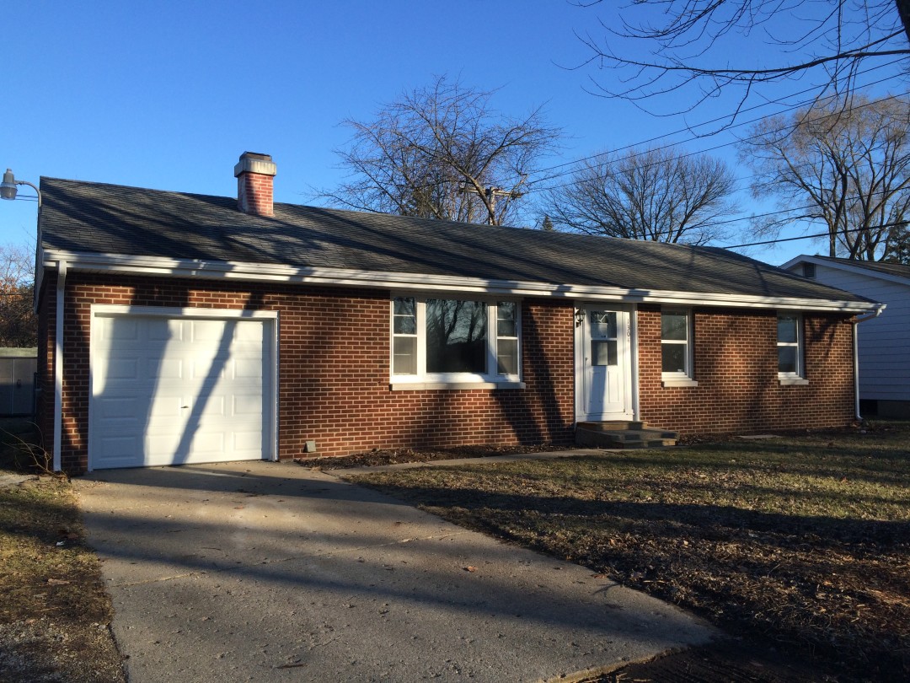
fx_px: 762
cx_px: 455
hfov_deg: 61.7
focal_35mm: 29
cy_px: 342
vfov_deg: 48.2
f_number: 2.2
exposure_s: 1/977
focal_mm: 4.15
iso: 32
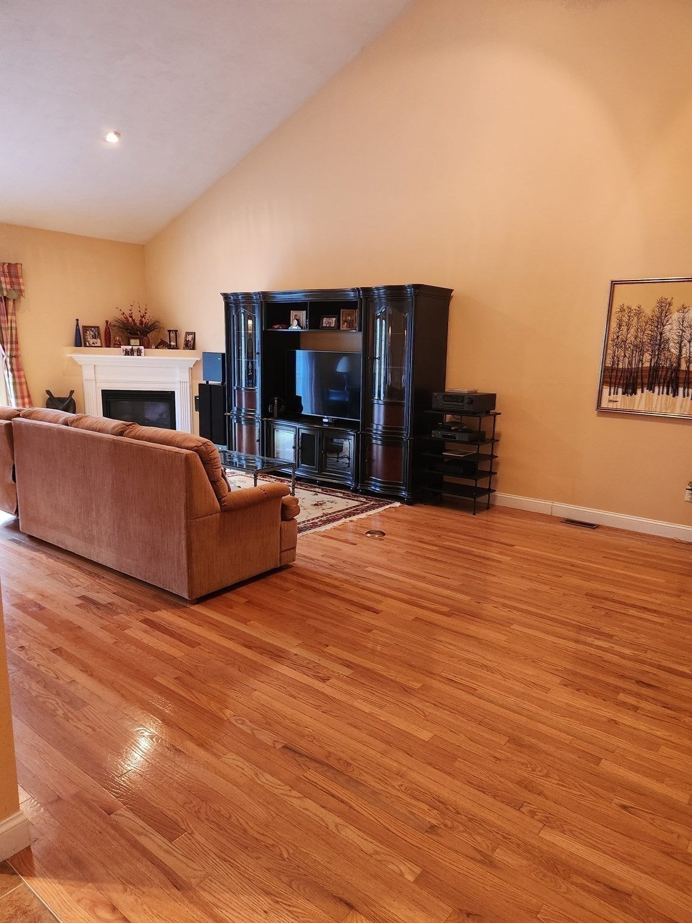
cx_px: 346
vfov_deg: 73.9
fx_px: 613
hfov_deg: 58.9
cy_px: 462
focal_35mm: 23
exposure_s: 1/60
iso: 640
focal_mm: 5.4
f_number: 1.8
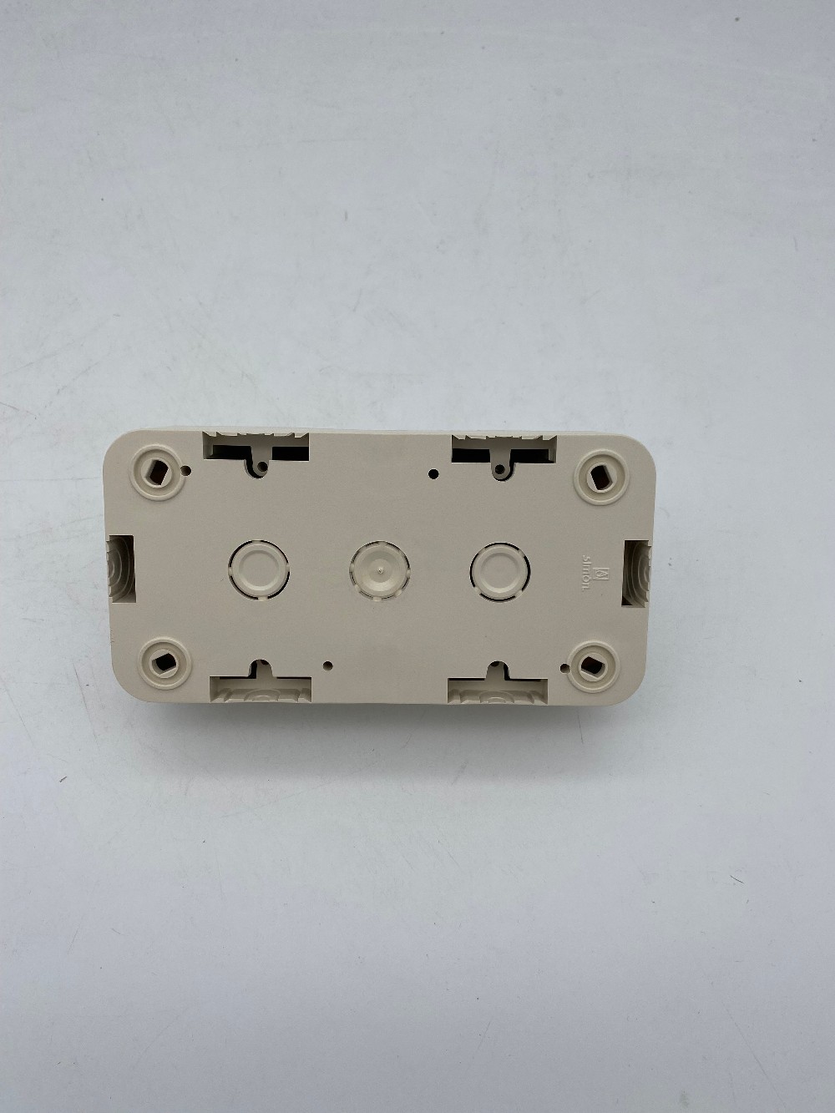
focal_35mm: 26
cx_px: 418
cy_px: 556
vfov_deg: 67.3
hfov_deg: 53.1
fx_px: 836
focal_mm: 4.25
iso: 32
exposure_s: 1/772
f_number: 1.8
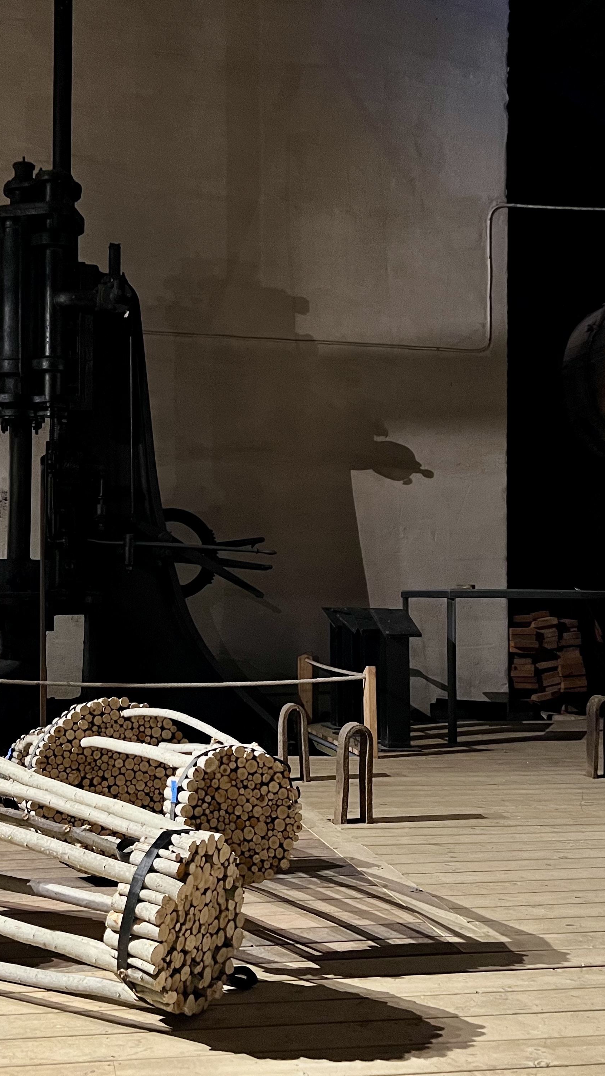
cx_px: 179
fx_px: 1084
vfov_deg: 52.8
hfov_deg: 30.8
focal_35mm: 38
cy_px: 540
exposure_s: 1/33
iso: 400
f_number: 1.5
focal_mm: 5.7
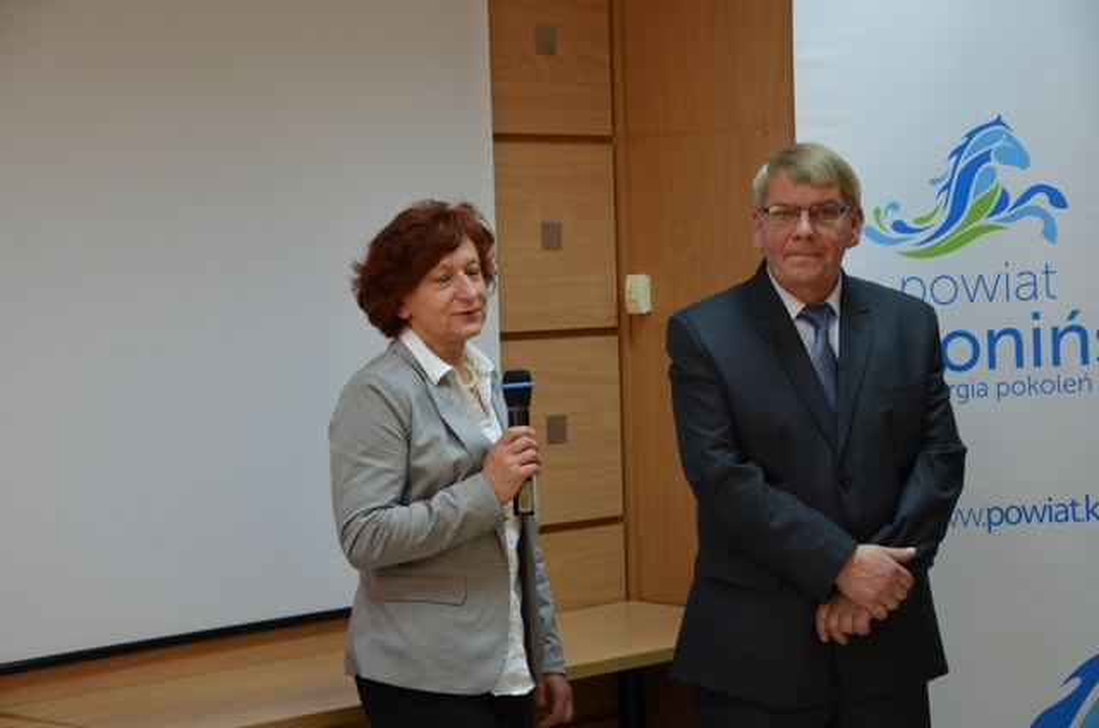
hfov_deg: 26.0
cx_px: 550
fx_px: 2376
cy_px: 364
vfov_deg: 17.4
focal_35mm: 78
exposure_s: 1/60
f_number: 5
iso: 800
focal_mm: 52
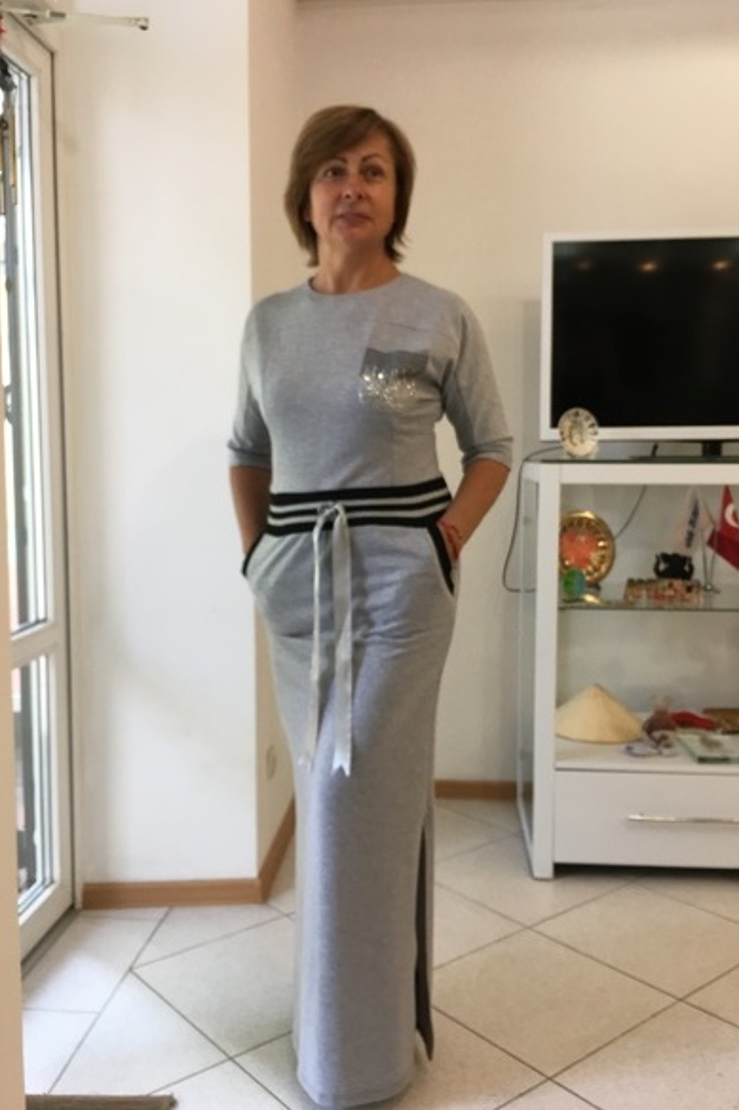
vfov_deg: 60.3
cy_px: 542
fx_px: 955
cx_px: 357
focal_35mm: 31
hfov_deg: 42.3
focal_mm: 4.15
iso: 100
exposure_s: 1/33
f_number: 2.2
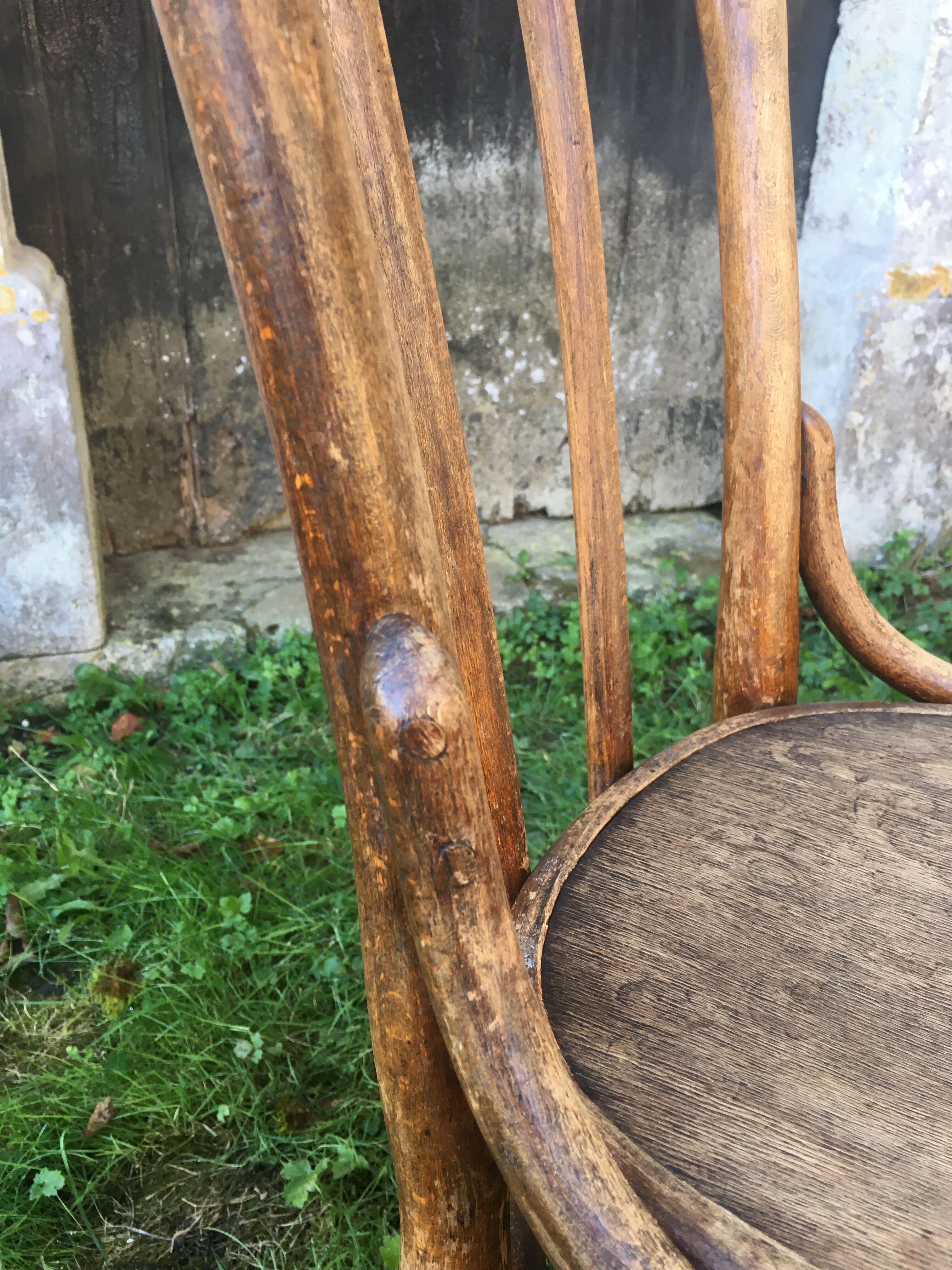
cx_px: 476
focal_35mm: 29
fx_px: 1063
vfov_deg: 61.7
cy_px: 635
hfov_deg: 48.2
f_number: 2.2
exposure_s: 1/33
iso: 25
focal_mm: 4.15
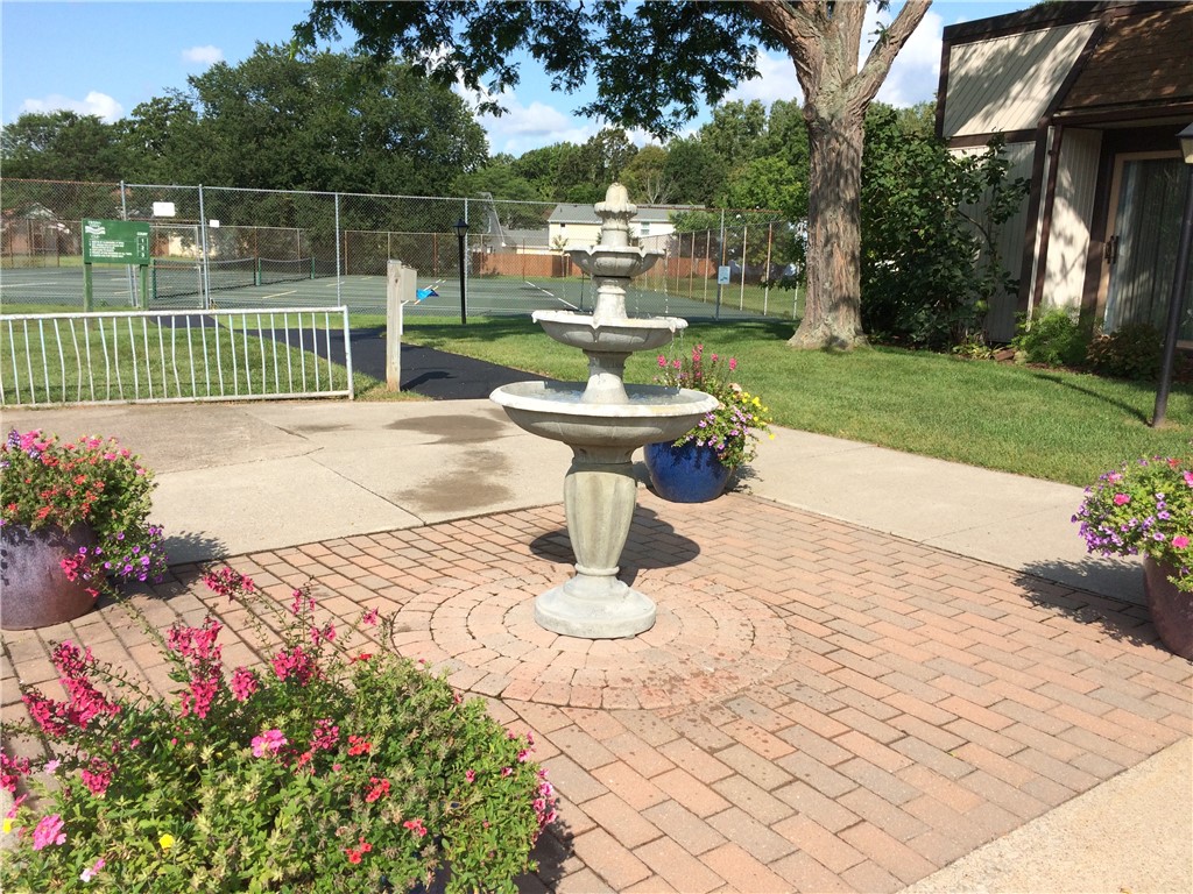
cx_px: 596
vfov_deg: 48.2
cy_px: 447
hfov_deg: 61.7
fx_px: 999
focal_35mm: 29
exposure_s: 1/1786
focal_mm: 4.15
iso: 32
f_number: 2.2
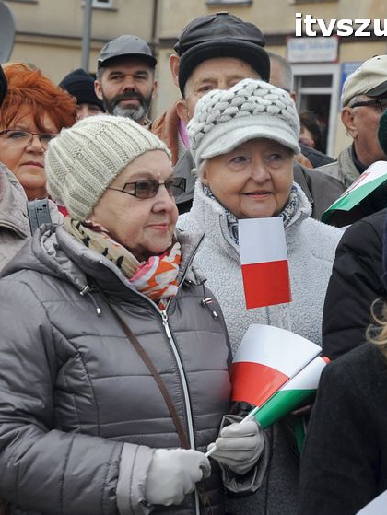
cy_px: 258
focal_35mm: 127
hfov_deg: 11.7
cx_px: 111
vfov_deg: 15.5
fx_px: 1891
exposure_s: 1/500
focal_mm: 58
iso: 800
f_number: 5.6
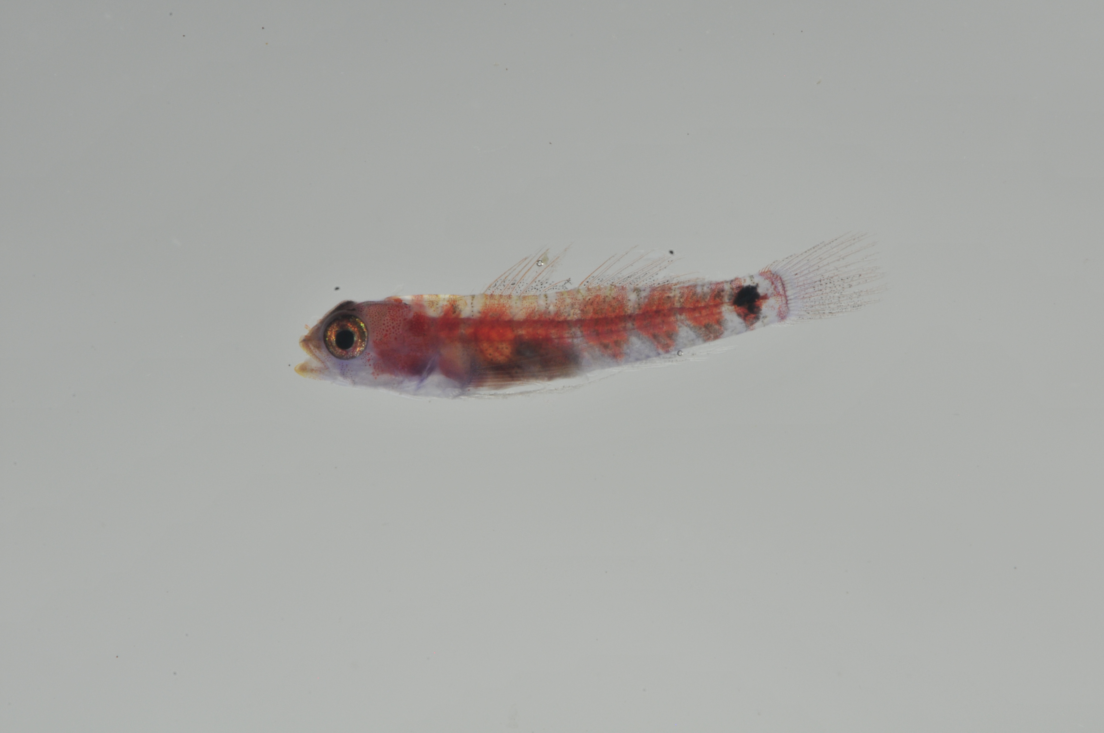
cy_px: 366
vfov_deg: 8.7
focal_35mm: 158
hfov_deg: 13.1
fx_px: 4824
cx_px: 552
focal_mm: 105
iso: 200
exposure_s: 1/60
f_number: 36
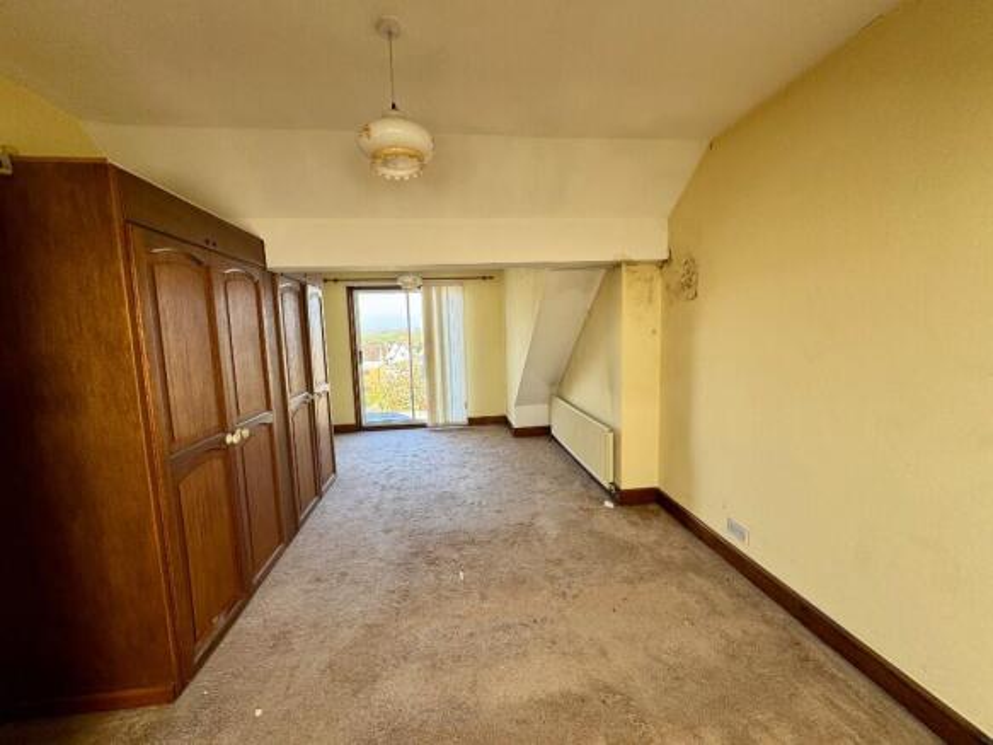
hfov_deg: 102.1
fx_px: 402
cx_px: 496
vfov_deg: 85.7
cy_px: 372
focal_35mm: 14
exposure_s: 1/99
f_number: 2.2
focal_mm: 2.22
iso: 64
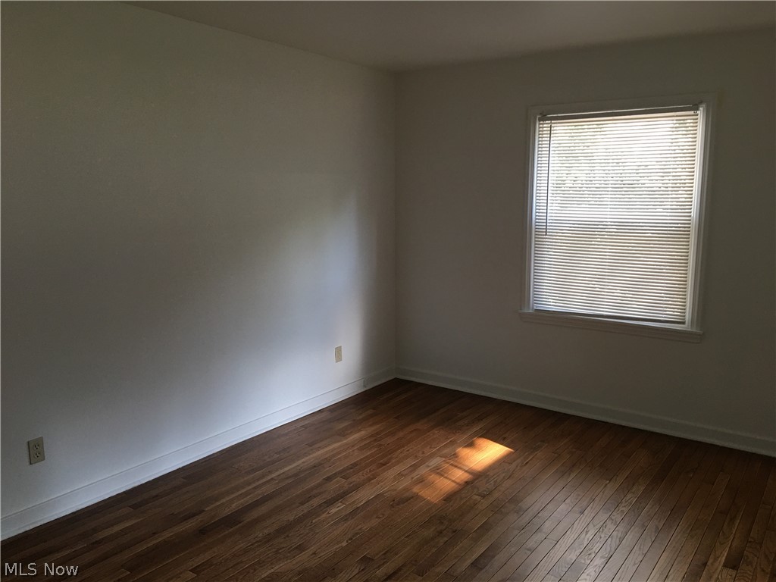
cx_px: 388
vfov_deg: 48.2
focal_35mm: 29
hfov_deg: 61.7
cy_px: 291
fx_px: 650
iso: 40
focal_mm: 4.15
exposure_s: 1/30
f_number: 2.2
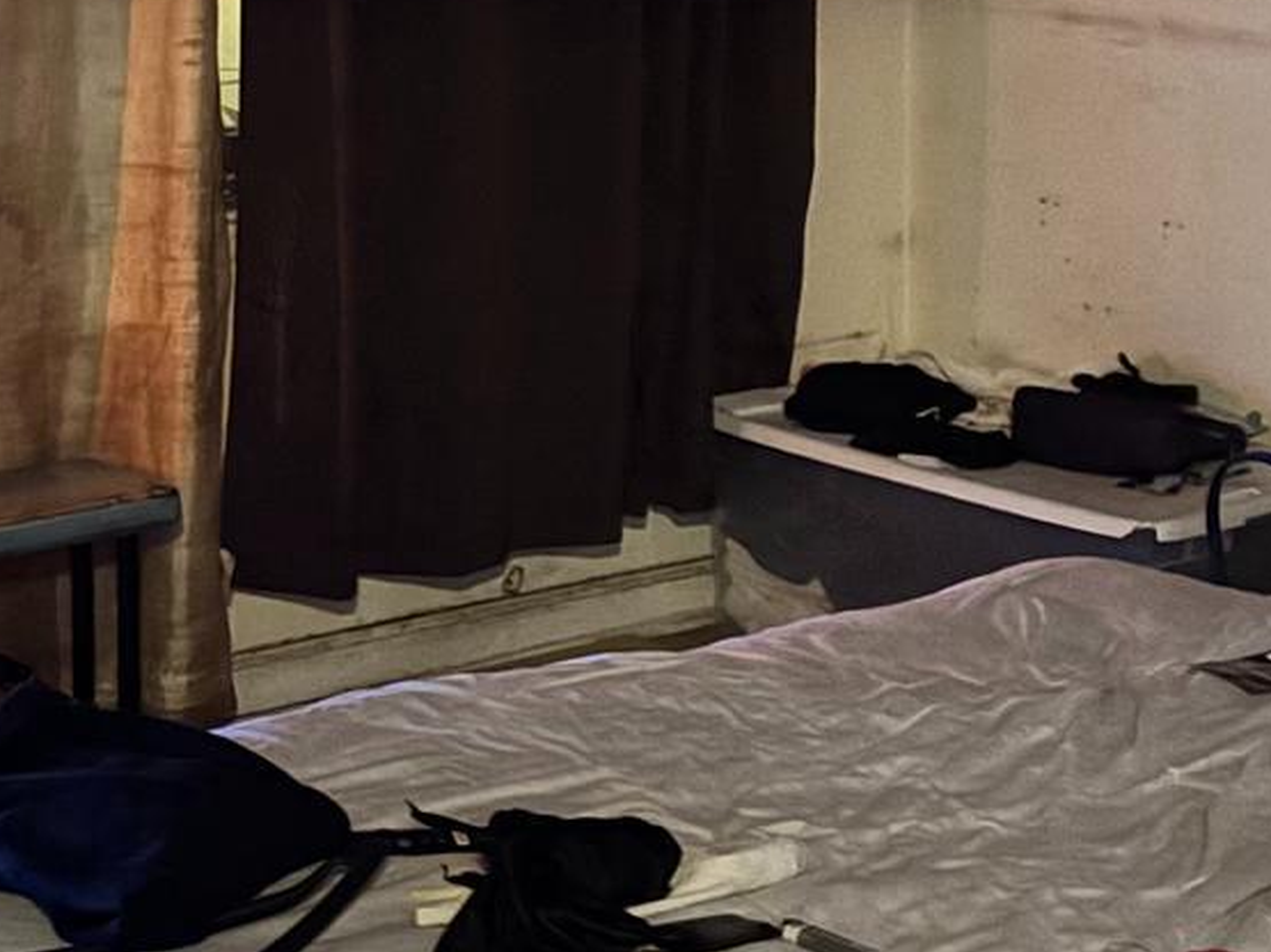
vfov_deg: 15.1
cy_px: 2
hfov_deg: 20.4
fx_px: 3524
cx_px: 476
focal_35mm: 96
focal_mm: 5.96
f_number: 1.6
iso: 1000
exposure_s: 1/15
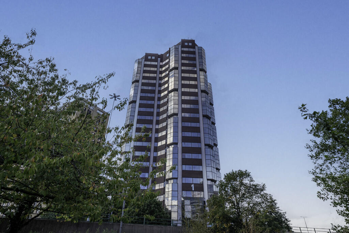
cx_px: 174
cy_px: 116
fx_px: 204
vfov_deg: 59.6
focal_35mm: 21
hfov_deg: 81.2
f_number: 10
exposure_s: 1/320
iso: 50
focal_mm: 21
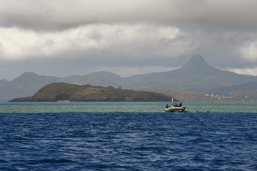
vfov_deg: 7.6
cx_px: 128
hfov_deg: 11.4
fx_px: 1285
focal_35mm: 180
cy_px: 86
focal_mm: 180
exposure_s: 1/1000
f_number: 7.1
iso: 200
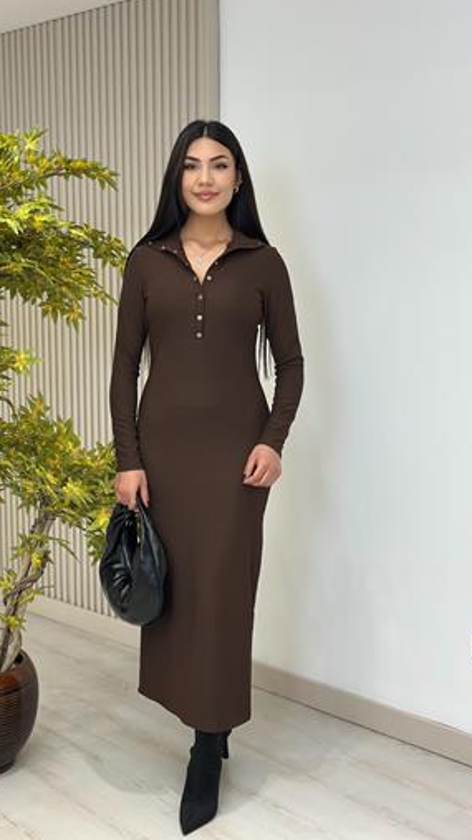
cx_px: 189
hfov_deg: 21.8
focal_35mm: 55
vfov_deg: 37.9
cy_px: 408
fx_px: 1224
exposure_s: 1/141
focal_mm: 6.86
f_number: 1.78
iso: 80
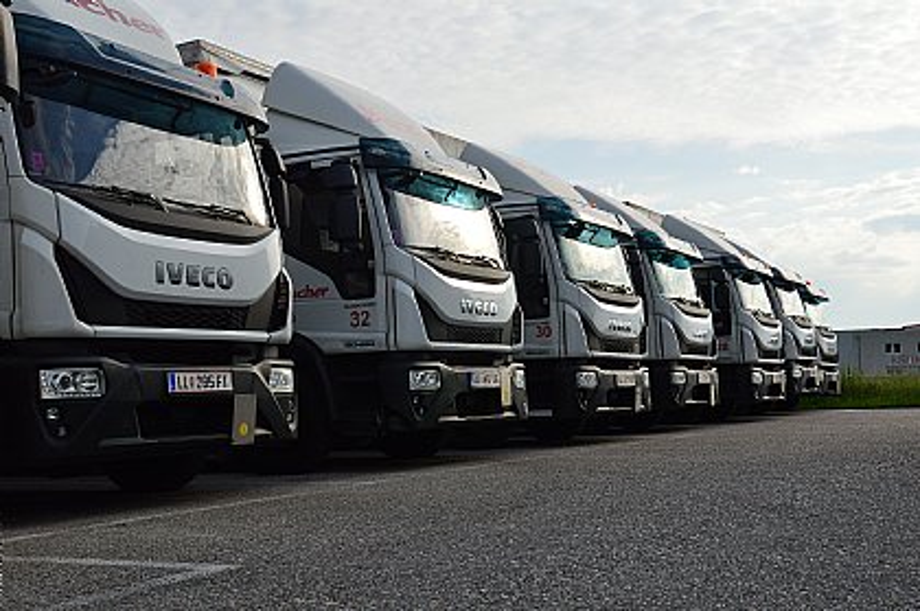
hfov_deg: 46.4
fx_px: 1072
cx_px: 460
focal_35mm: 42
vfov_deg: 31.8
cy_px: 306
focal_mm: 28
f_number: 11
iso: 360
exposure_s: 1/500
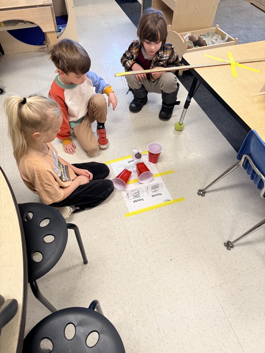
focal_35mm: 24
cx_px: 132
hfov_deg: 56.8
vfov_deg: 71.6
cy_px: 176
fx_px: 245
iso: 160
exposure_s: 1/60
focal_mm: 6.76
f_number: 1.78
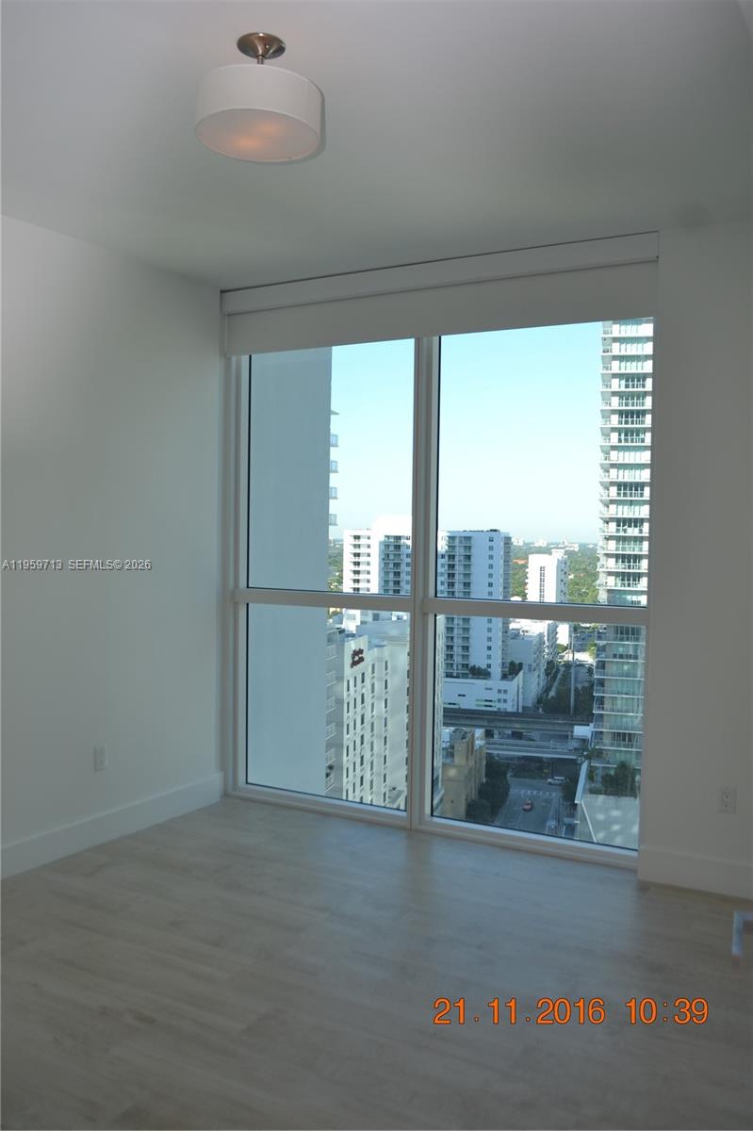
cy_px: 566
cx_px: 376
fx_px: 942
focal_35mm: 30
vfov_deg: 62.0
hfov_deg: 43.6
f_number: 5
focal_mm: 20
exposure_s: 1/200
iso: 100
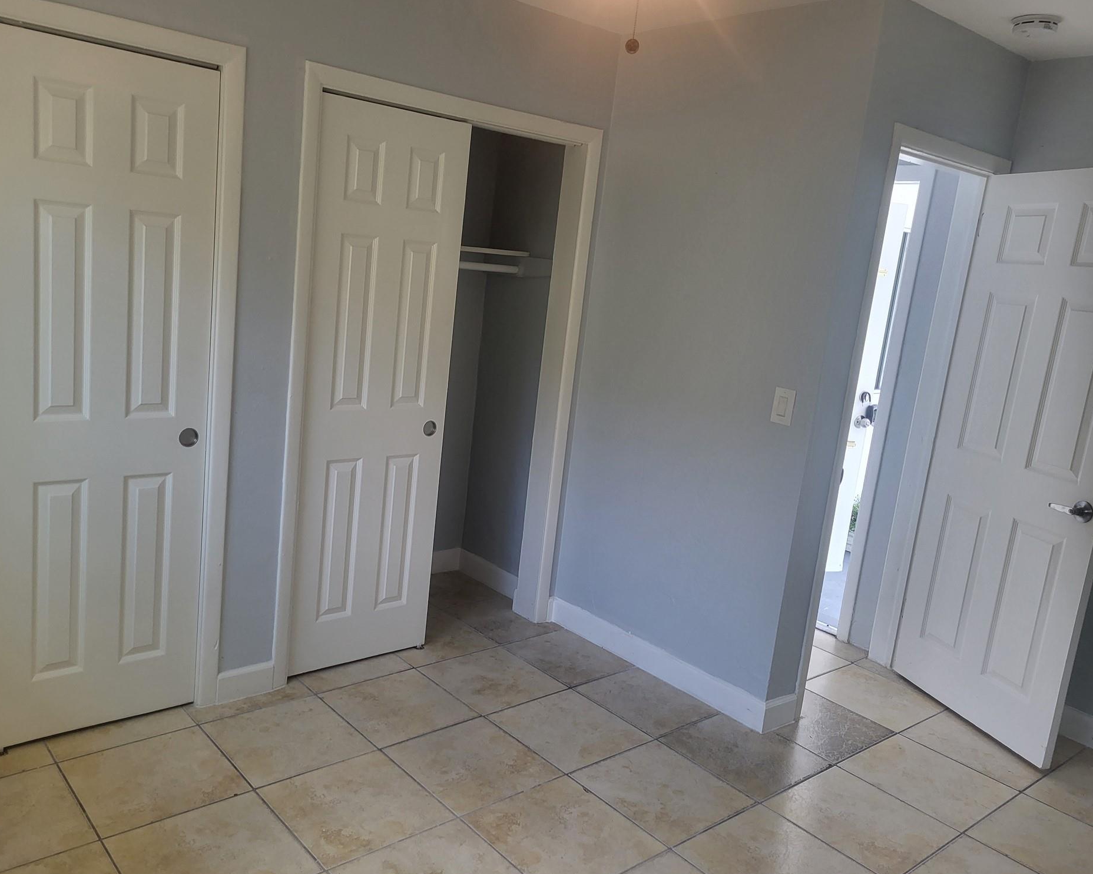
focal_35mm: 28
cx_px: 511
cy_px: 430
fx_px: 906
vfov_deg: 51.5
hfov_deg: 62.2
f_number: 1.8
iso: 160
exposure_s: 1/120
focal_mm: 5.4
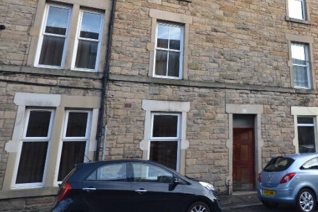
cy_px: 46
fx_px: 301
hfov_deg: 52.8
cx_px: 245
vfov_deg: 37.7
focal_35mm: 34
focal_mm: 11
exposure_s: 1/125
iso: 250
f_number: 5.6
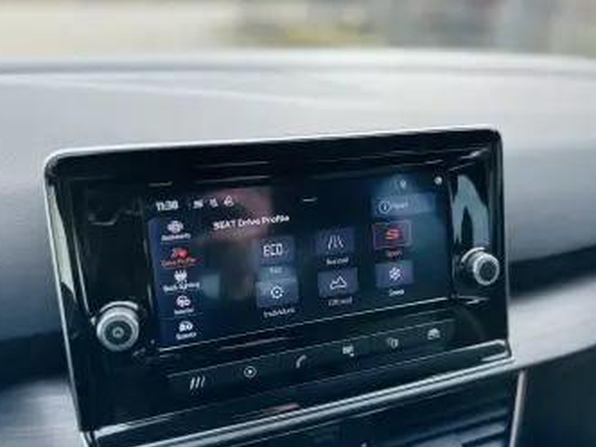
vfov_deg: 53.1
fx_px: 448
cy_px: 223
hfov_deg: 67.3
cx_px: 296
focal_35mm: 26
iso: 80
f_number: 1.78
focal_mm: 6.86
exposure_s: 1/816
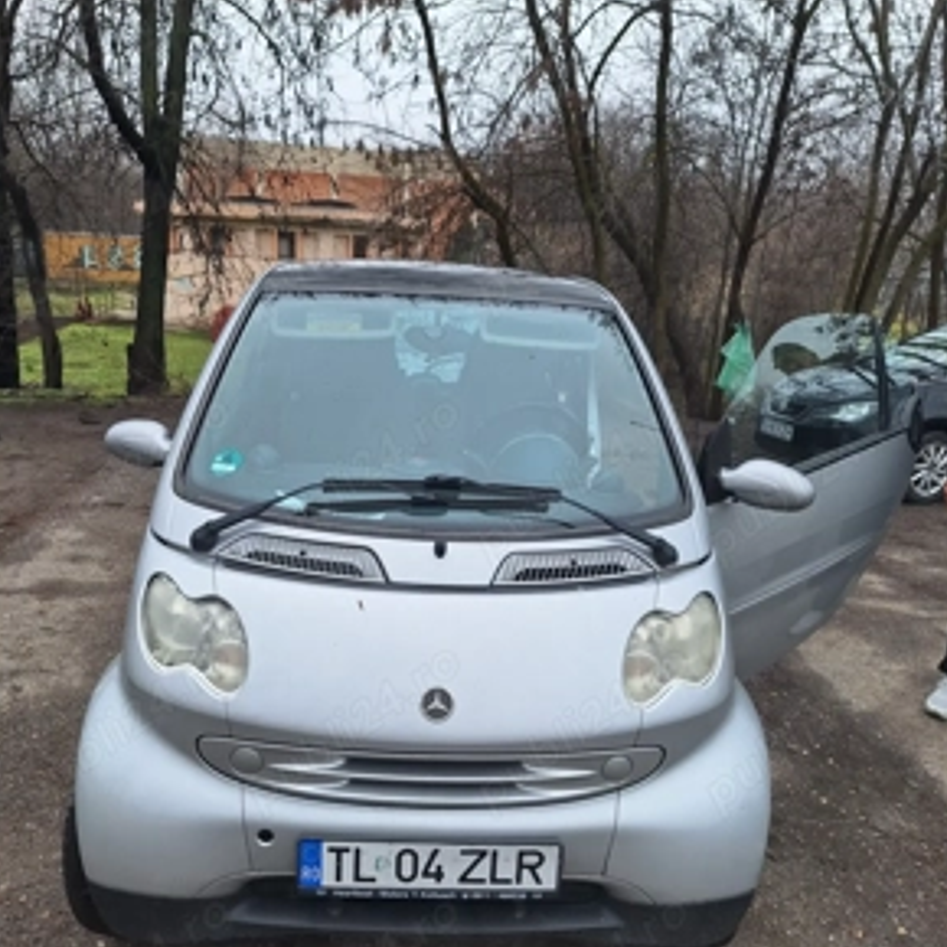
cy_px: 532
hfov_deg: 57.3
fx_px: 867
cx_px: 467
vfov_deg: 57.1
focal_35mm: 28
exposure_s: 1/714
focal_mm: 5.54
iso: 40
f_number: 1.8
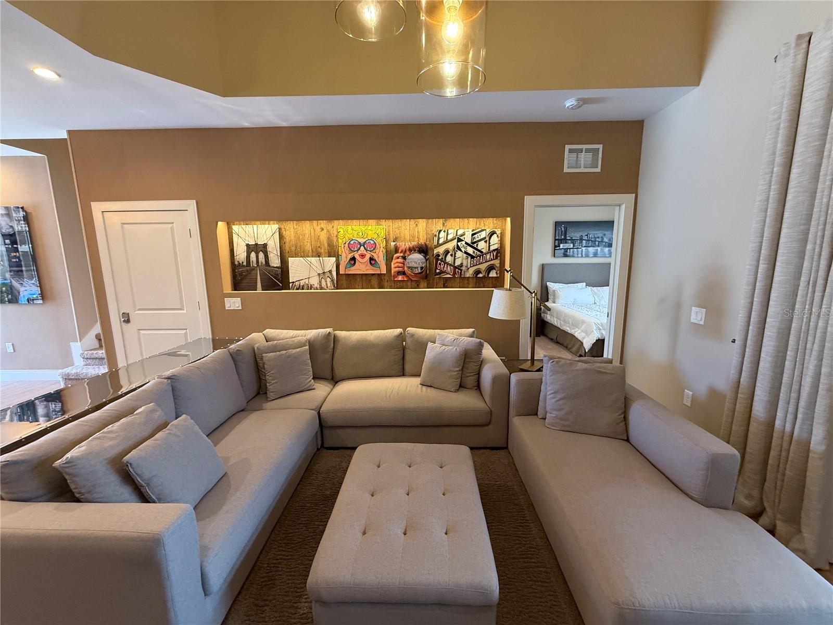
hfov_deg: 102.1
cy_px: 312
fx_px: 337
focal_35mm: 14
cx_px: 416
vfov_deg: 85.7
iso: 250
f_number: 2.2
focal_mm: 2.22
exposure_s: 1/60
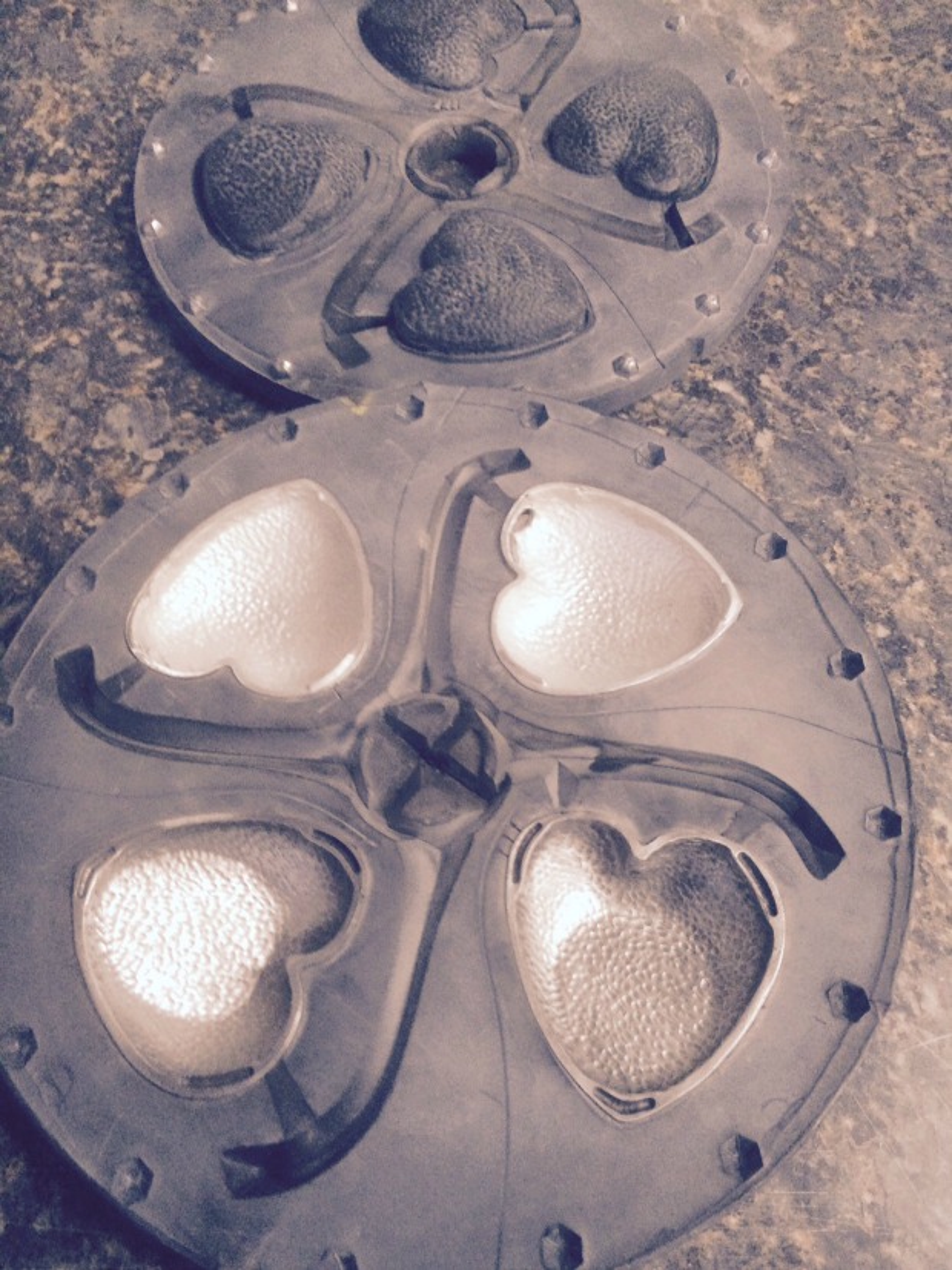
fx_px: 1064
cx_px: 476
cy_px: 635
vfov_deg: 61.7
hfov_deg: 48.2
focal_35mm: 29
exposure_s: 1/30
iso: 200
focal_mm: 4.15
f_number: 2.2
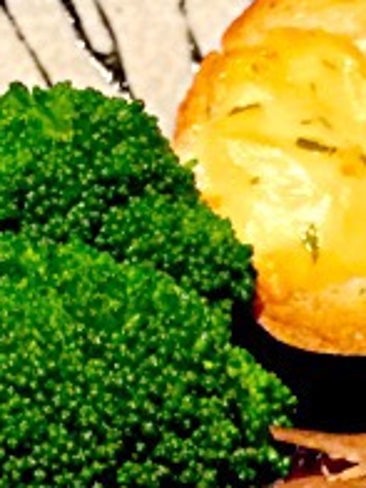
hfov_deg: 10.4
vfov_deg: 13.3
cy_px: 677
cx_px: 271
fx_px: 2002
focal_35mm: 142
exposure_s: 1/15
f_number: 2.2
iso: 80
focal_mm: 4.15
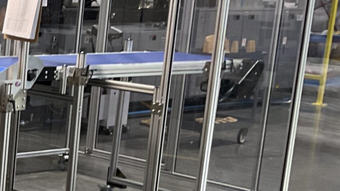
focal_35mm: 108
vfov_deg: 11.1
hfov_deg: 17.7
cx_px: -176
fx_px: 973
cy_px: 213
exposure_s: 1/60
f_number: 1.8
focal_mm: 3
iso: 100
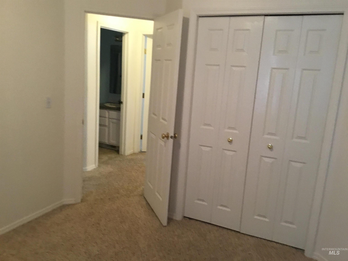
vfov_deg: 45.4
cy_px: 130
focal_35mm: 31
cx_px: 174
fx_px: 312
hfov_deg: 58.4
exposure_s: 1/30
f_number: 2.4
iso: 200
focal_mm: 3.3
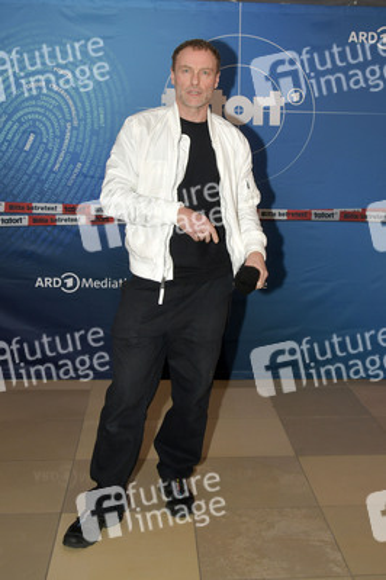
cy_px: 290
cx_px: 193
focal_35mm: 31
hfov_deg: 42.3
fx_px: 499
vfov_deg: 60.3
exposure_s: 1/200
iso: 640
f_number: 5.6
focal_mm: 31
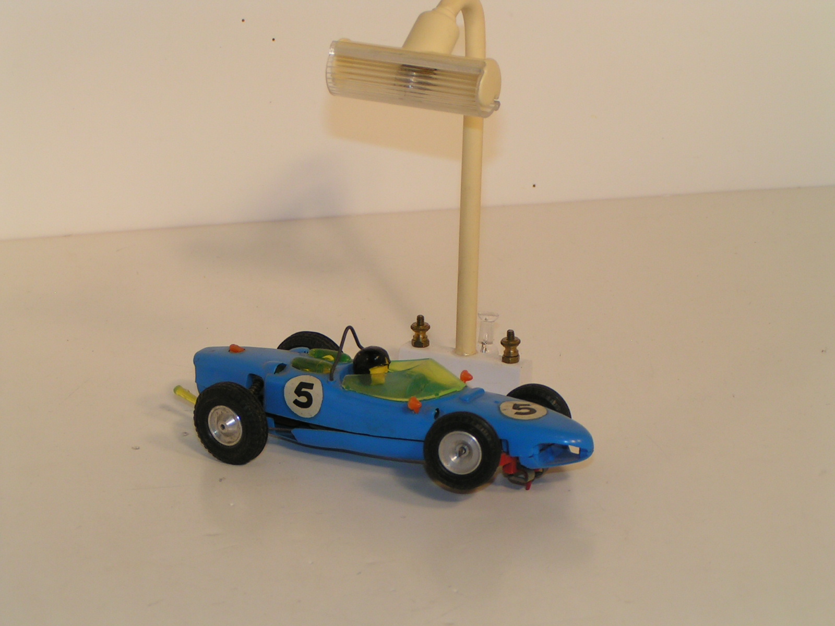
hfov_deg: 17.3
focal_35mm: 114
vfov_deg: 13.0
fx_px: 2750
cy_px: 313
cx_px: 418
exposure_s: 1/250
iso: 50
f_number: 4
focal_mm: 17.4
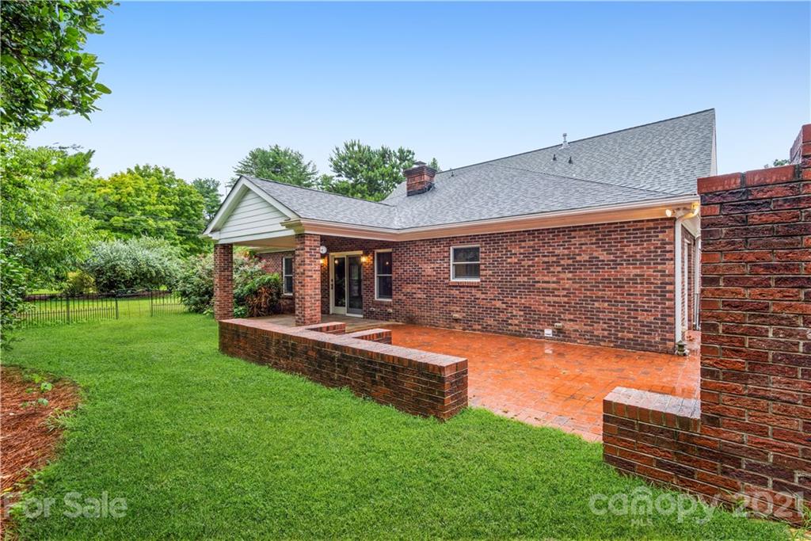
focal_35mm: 16
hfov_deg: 96.7
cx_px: 406
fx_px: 360
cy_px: 270
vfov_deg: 73.8
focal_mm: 16
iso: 100
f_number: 11
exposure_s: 1/8
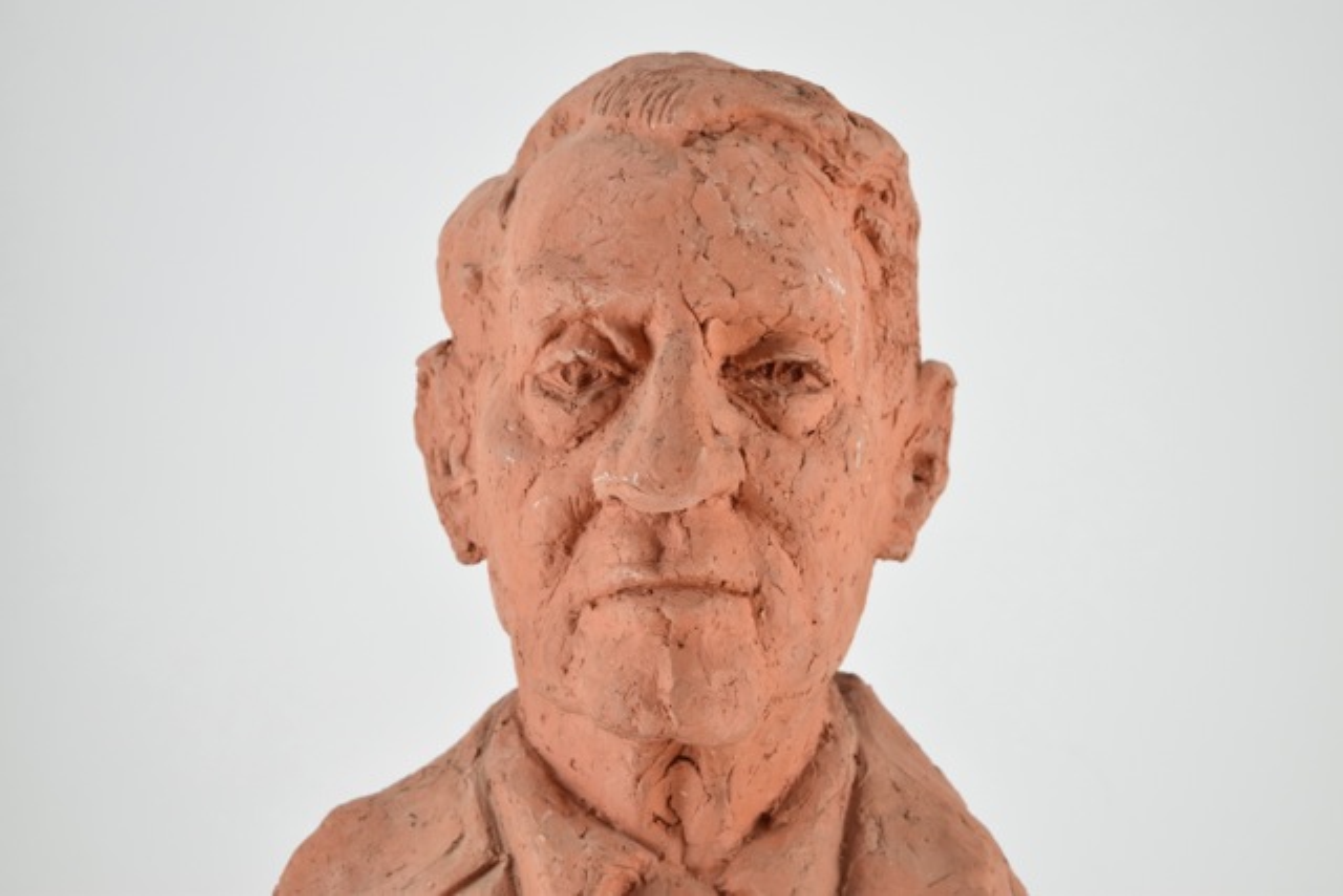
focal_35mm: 82
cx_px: 672
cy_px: 448
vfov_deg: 16.6
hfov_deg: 24.6
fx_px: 3078
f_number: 6.3
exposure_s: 1/125
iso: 800
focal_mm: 55
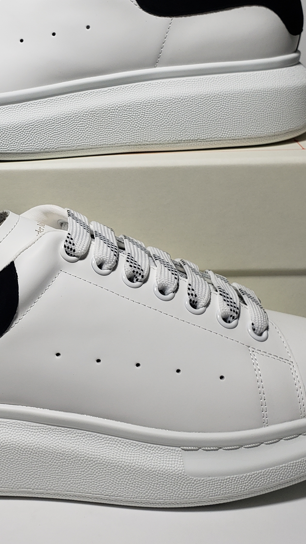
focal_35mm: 51
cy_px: 210
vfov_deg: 40.3
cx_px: 65
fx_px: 735
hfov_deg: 23.2
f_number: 2.4
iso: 50
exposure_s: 1/354
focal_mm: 4.3
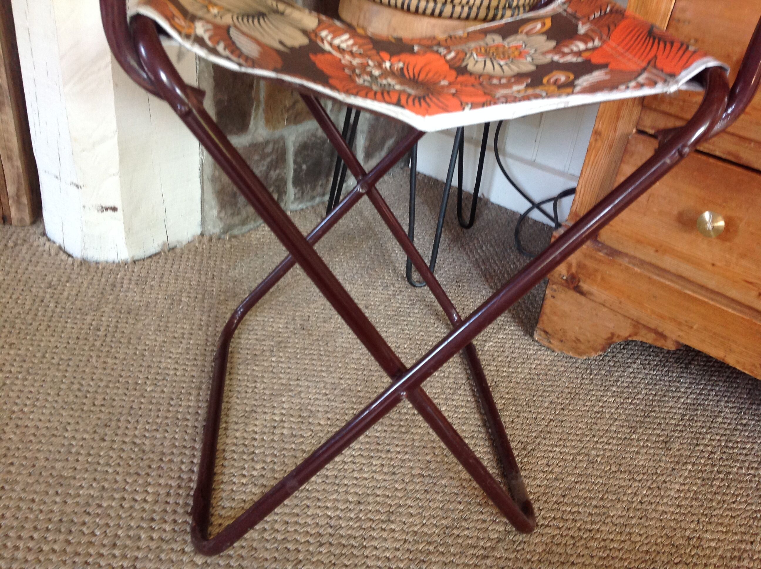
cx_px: 380
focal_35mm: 35
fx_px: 768
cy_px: 284
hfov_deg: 52.7
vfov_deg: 40.6
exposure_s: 1/15
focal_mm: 4.28
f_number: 2.4
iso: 125
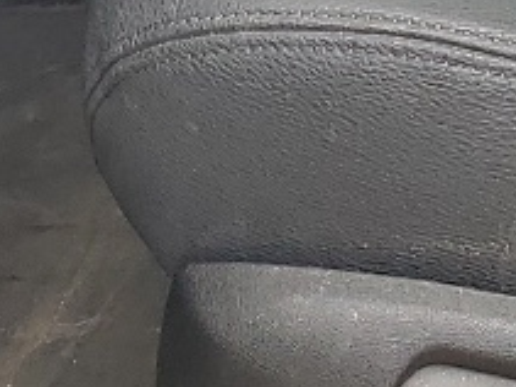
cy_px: -681
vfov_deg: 6.9
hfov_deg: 10.0
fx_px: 2935
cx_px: 448
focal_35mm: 197
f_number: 1.5
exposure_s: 1/270
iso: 50
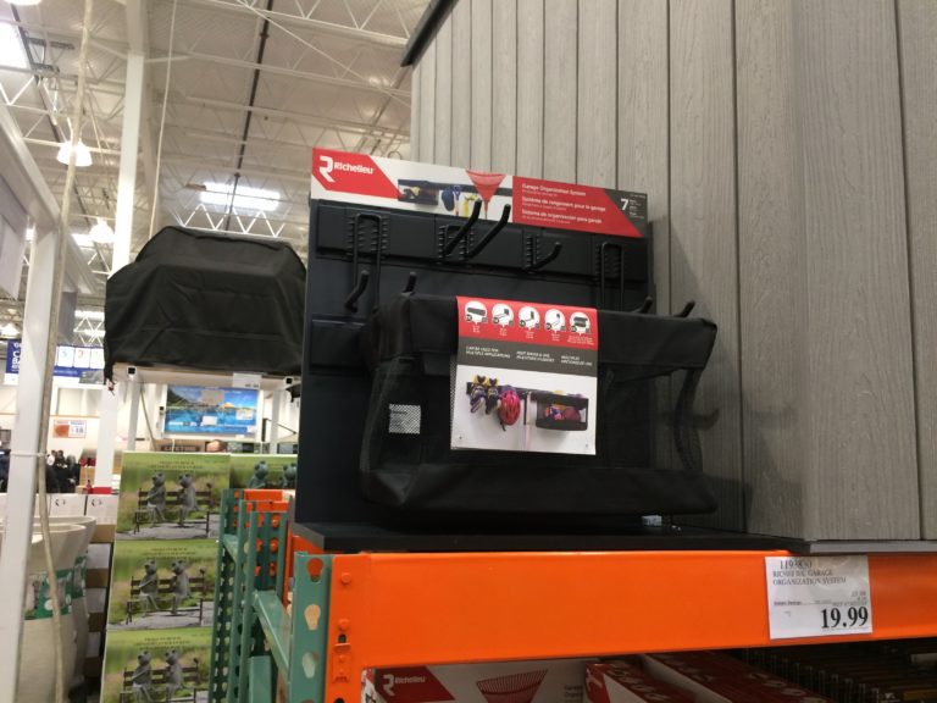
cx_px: 468
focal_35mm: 29
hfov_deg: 61.7
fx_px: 785
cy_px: 352
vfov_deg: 48.2
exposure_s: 1/30
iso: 100
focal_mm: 4.15
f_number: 2.2
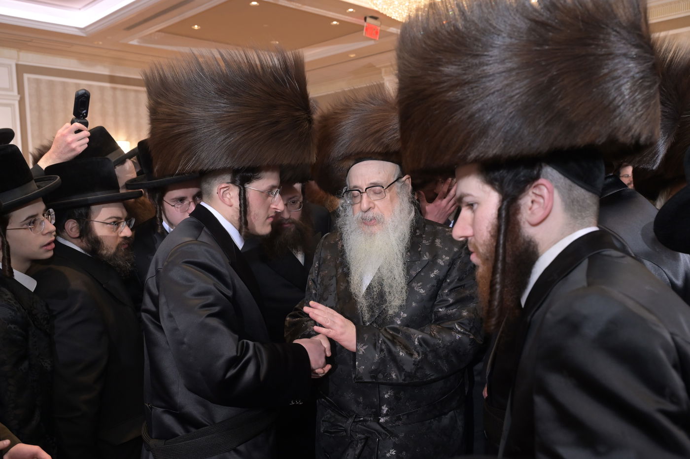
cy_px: 230
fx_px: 603
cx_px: 345
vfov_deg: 41.6
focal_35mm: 32
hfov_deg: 59.5
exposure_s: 1/125
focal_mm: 31.5
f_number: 6.3
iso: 2000
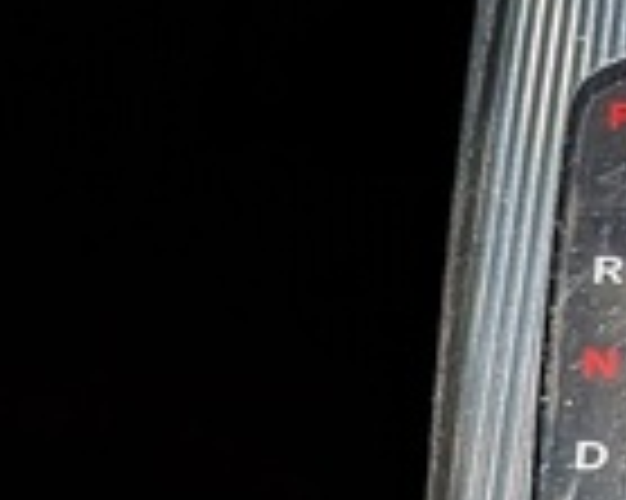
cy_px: 743
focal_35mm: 173
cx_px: 1342
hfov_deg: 10.1
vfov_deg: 8.7
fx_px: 3203
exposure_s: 1/34.4
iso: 27
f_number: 1.7
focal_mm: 4.53
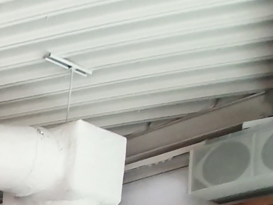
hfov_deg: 16.6
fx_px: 583
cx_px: -326
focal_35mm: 74
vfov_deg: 14.6
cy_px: 462
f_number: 2.2
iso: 320
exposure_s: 1/50
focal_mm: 1.8
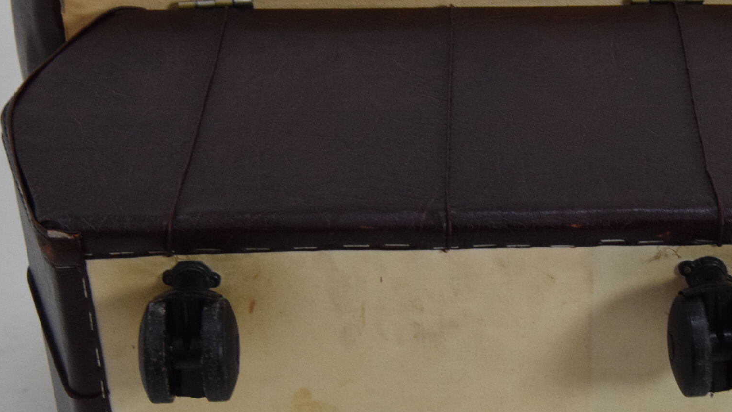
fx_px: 1805
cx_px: 457
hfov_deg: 22.9
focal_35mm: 93
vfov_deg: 13.0
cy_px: 247
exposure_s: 1/125
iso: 1600
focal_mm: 30
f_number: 5.6
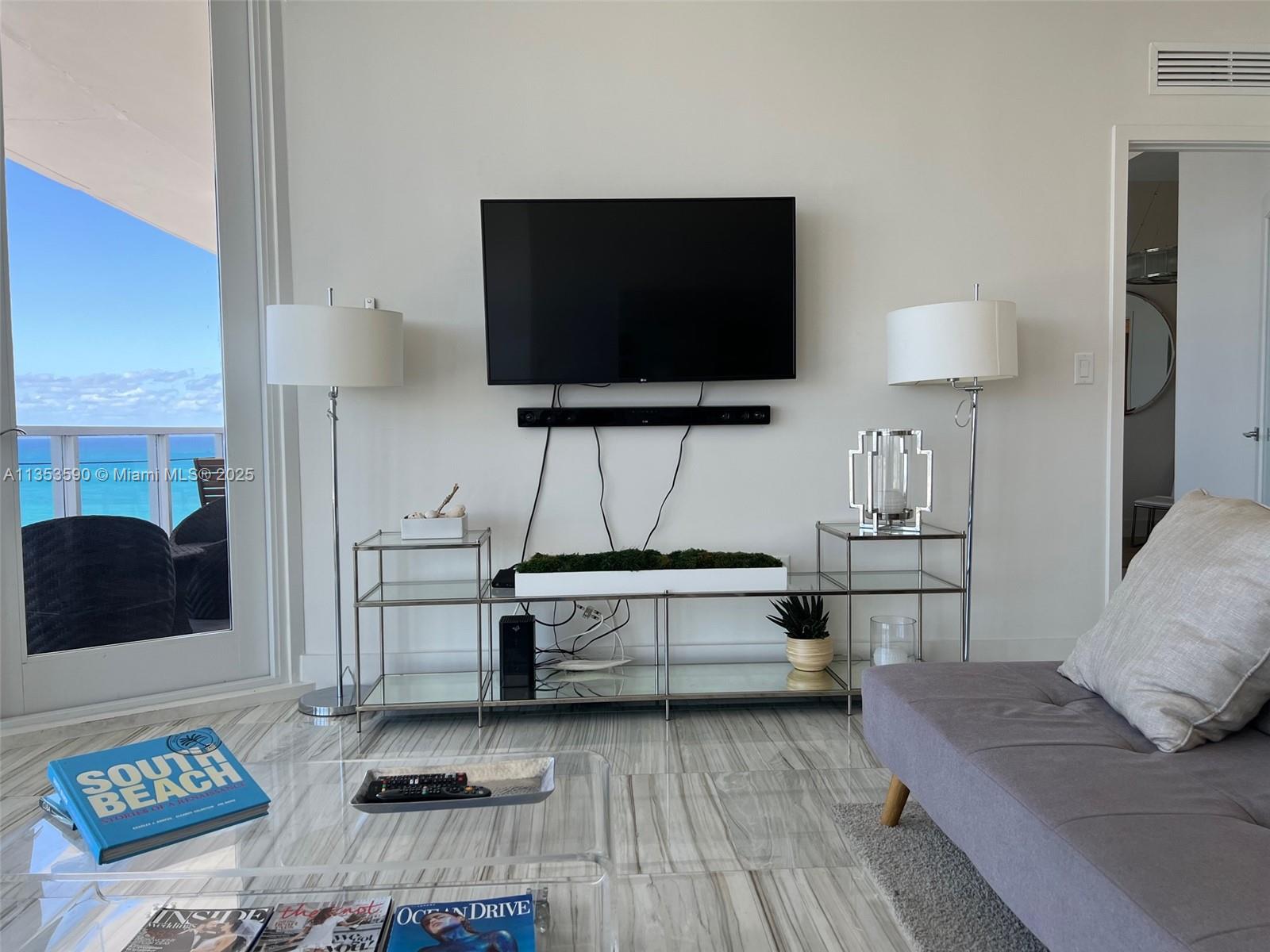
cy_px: 476
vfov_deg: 53.1
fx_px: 954
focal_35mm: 26
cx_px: 635
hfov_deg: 67.3
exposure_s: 1/309
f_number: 1.5
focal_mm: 5.7
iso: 50
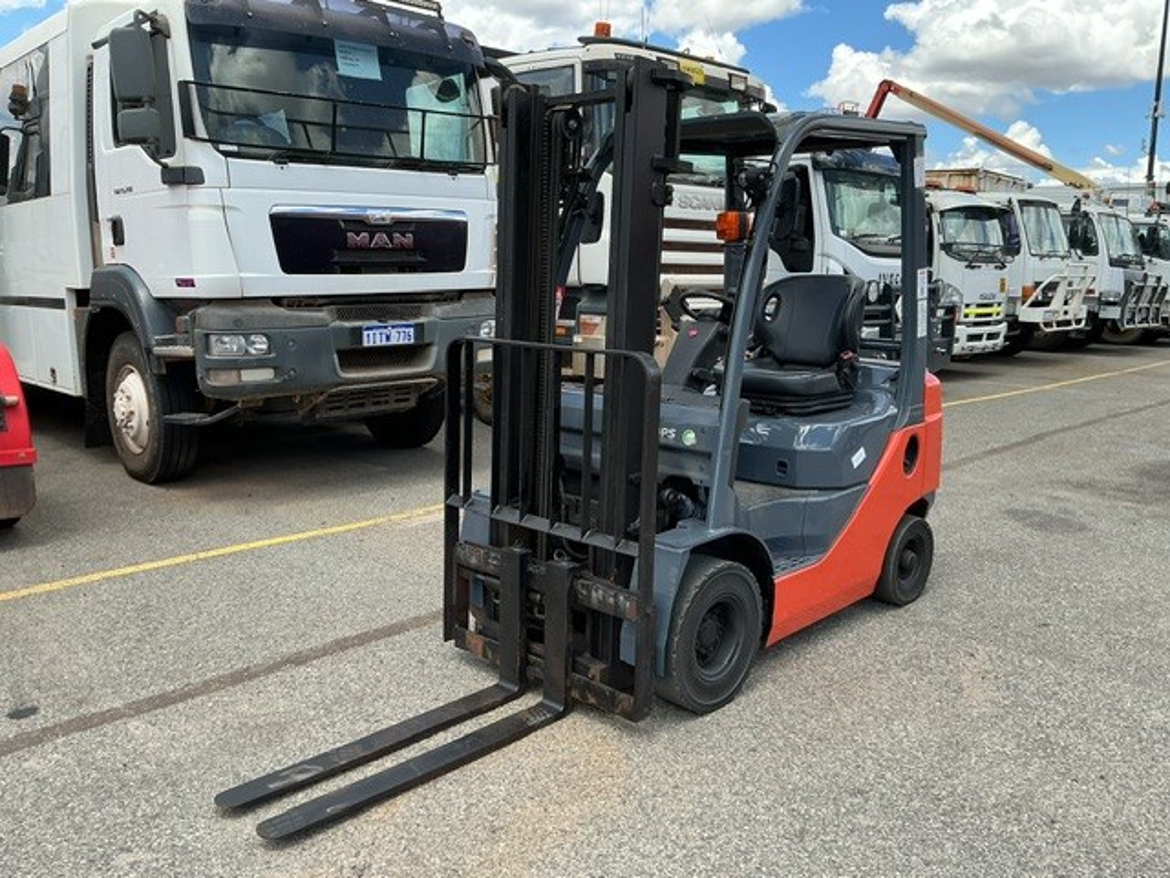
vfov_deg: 48.2
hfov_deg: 61.7
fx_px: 980
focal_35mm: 29
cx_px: 585
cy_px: 439
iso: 25
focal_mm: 3
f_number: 1.8
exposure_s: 1/749
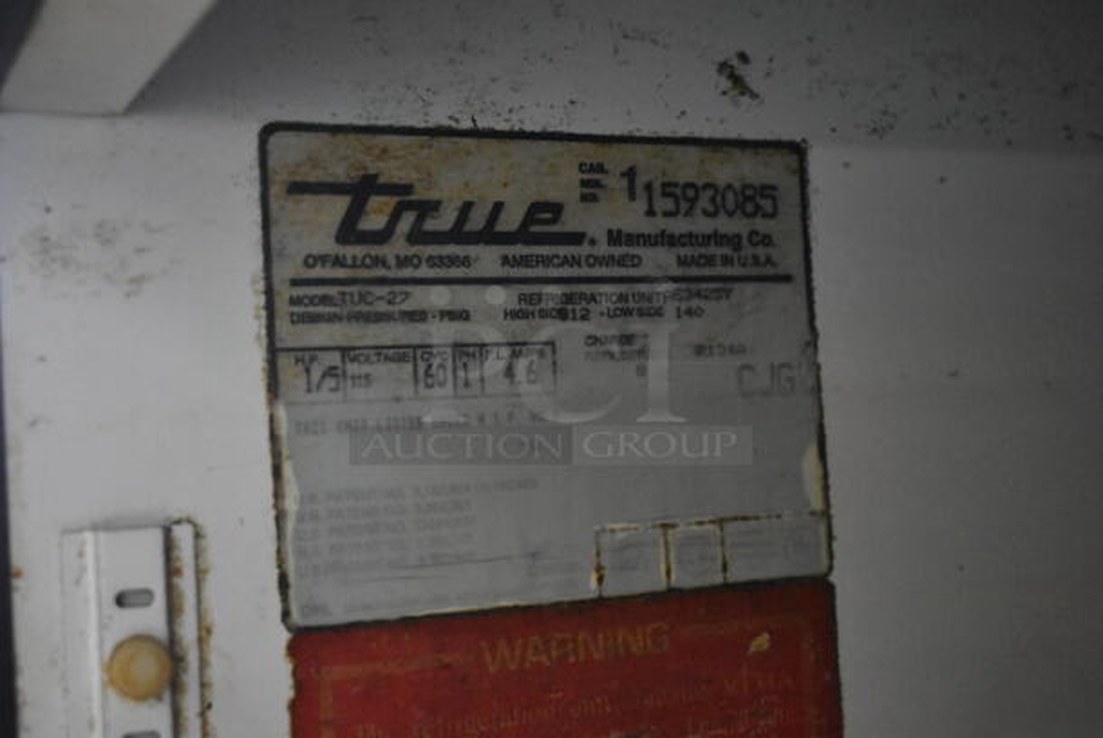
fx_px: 1564
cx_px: 552
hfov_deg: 38.8
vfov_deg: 26.5
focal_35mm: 51
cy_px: 369
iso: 8000
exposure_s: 1/50
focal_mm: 34
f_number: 4.5
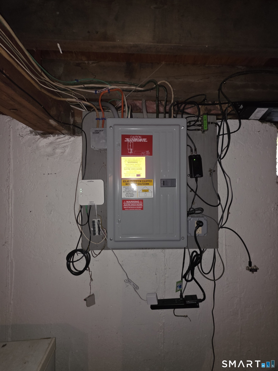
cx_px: 139
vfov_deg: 106.2
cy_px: 186
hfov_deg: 89.9
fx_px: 139
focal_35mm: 13
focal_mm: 2.2
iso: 2500
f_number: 1.9
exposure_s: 1/13.9
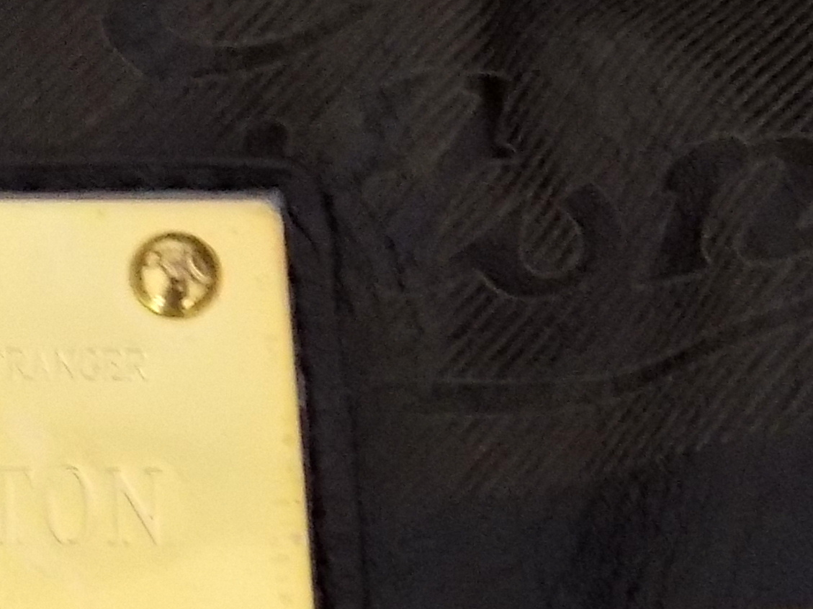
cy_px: 184
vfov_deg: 14.1
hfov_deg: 17.4
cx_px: -300
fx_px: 2465
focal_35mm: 105
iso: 400
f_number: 3.1
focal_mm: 4
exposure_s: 1/8
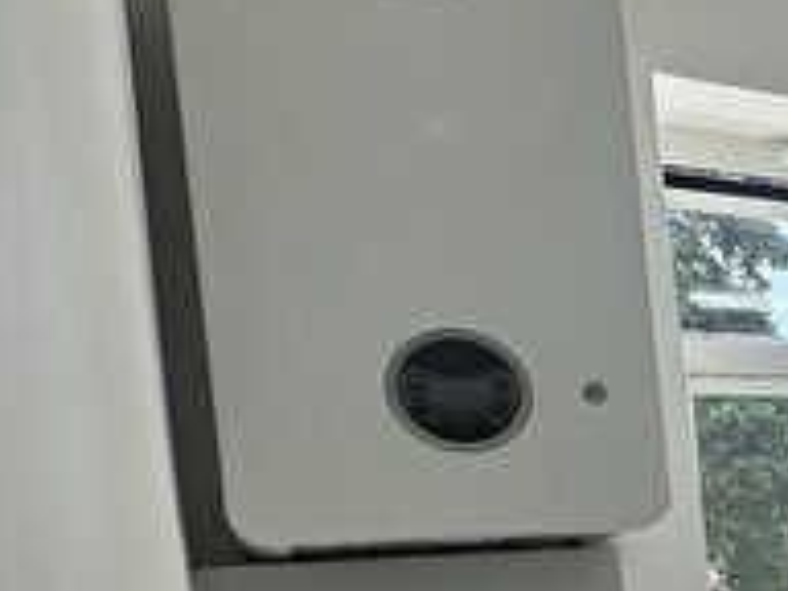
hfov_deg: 25.9
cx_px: 1223
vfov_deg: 26.9
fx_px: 1161
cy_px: 597
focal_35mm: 51
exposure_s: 1/430
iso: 40
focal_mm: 2.22
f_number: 2.2
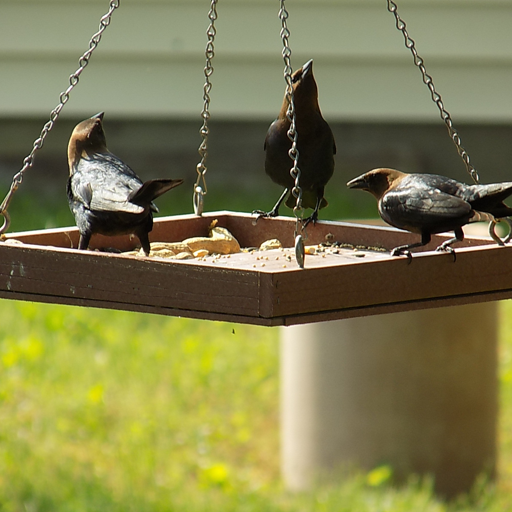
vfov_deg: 2.4
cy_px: 256
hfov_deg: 2.4
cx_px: 241
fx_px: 12450
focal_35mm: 744
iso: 80
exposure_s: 1/125
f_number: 5.9
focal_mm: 112
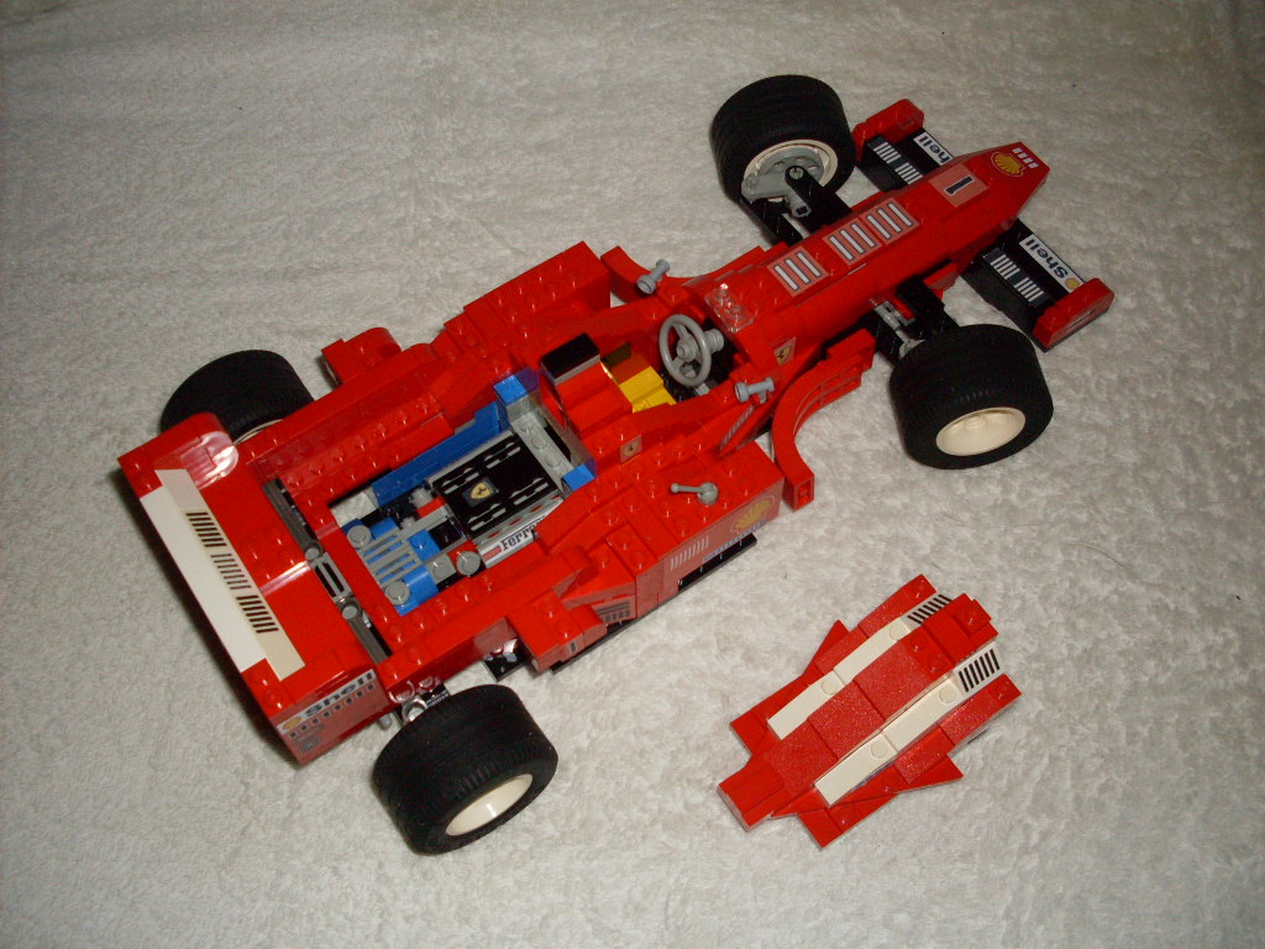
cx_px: 632
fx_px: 1389
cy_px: 474
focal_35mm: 38
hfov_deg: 49.0
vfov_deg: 37.7
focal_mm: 6.3
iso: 100
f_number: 2.8
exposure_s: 1/45
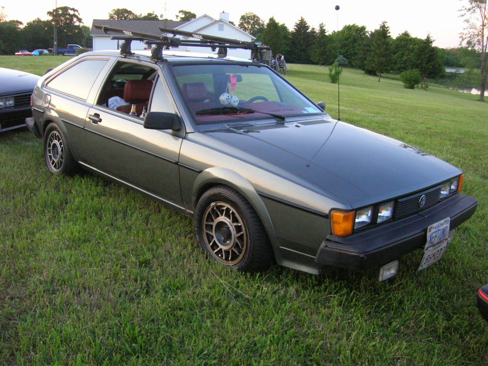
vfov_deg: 40.7
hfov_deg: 52.6
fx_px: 493
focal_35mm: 35
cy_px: 182
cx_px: 248
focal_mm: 5.7
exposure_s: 1/156
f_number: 2.9
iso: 200
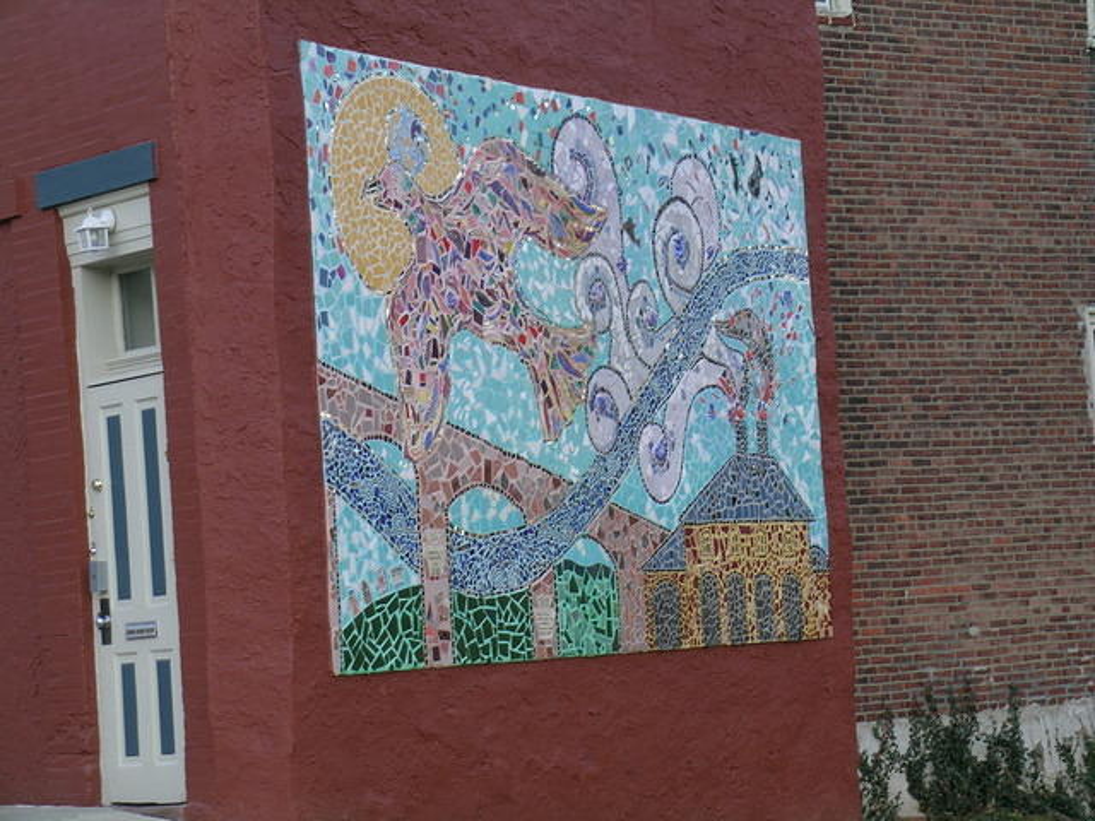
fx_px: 3669
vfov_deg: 12.8
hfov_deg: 17.0
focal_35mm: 116
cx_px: 548
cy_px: 410
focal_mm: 24
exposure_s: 1/60.3
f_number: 4.6
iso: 55
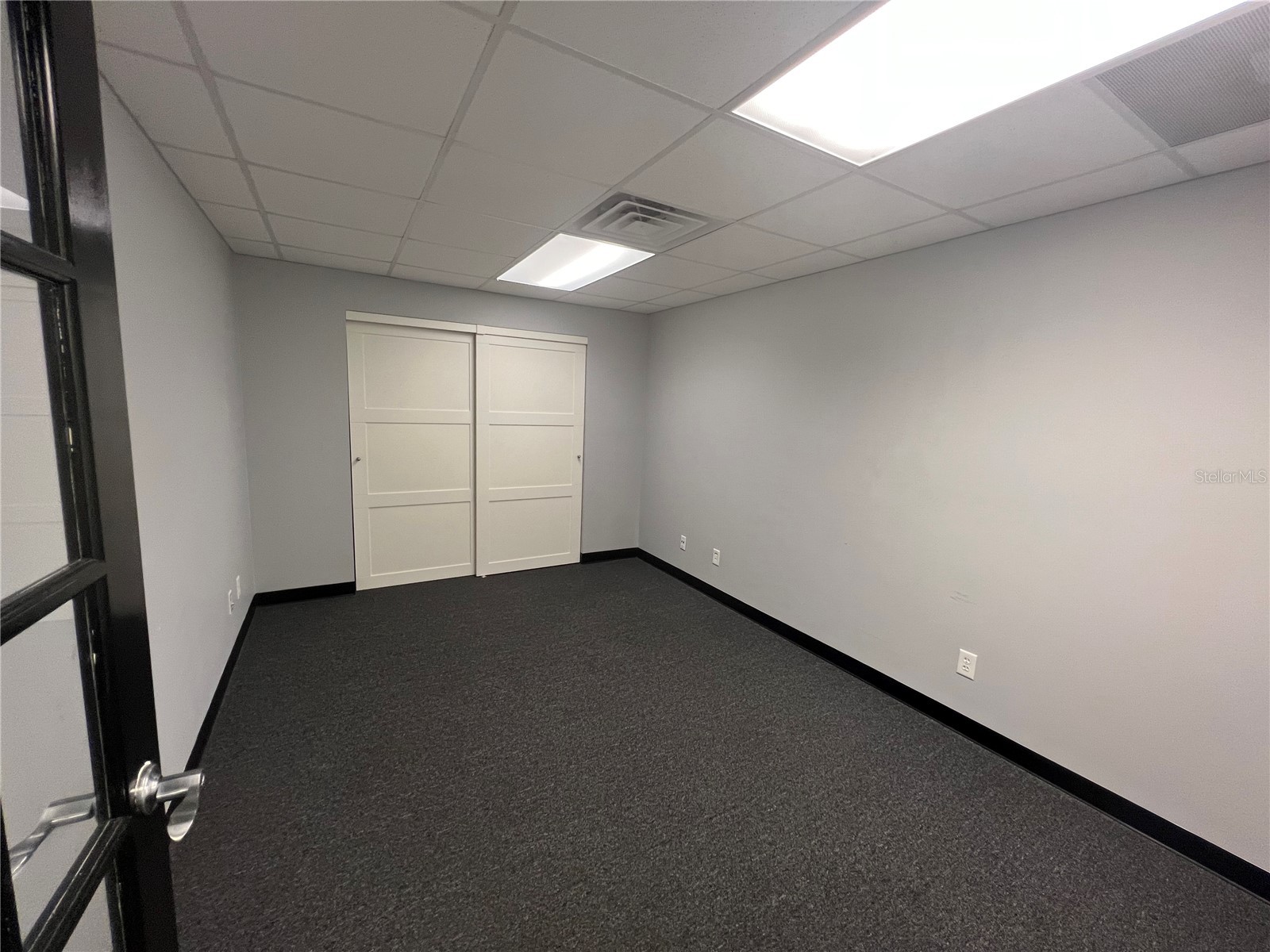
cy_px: 476
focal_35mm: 13
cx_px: 635
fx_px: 477
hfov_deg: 106.2
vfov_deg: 89.9
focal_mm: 1.57
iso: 125
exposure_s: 1/60
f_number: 1.8
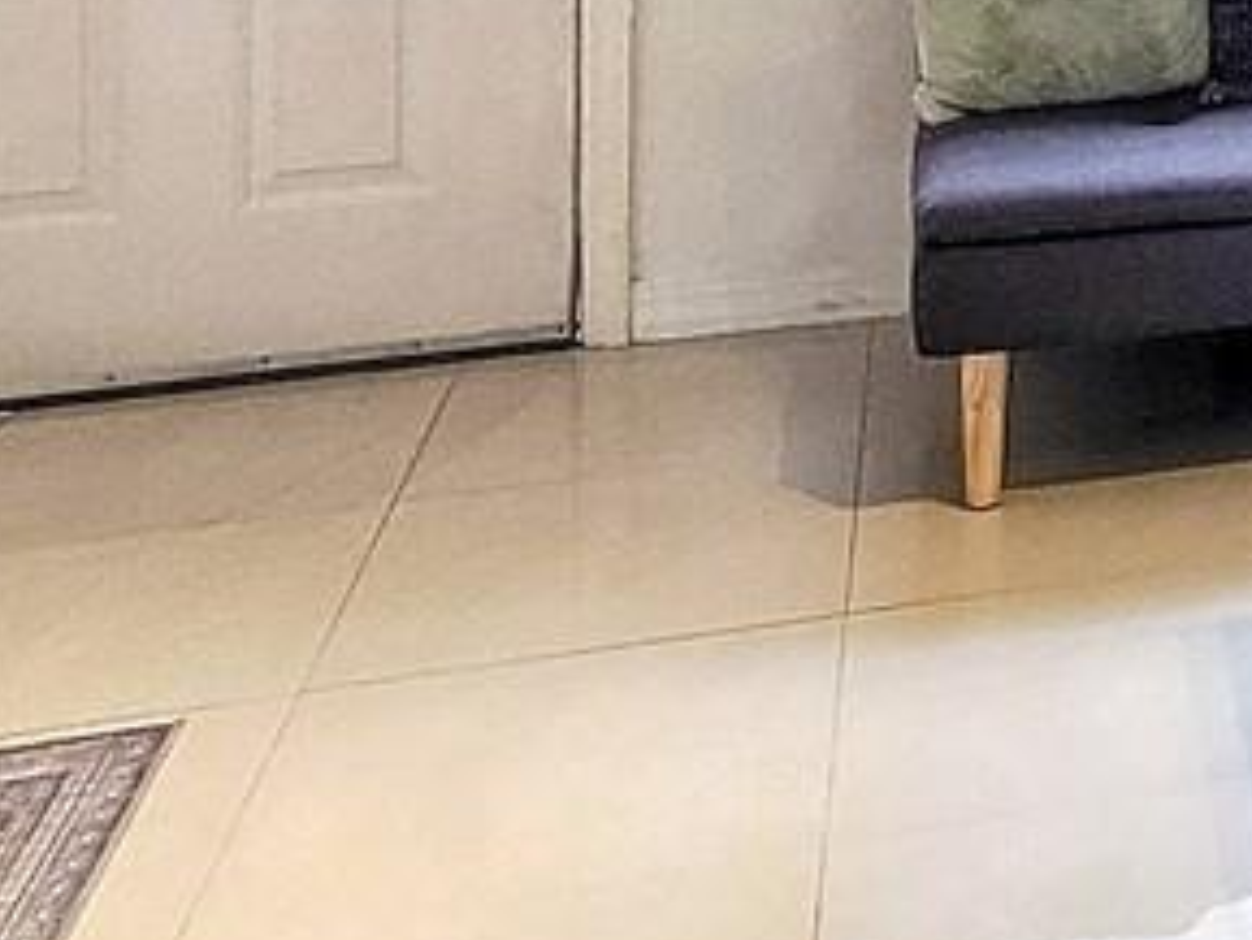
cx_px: 2045
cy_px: -416
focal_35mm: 72
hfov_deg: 21.2
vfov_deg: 18.4
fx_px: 2605
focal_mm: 2.2
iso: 320
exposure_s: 1/60
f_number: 2.2
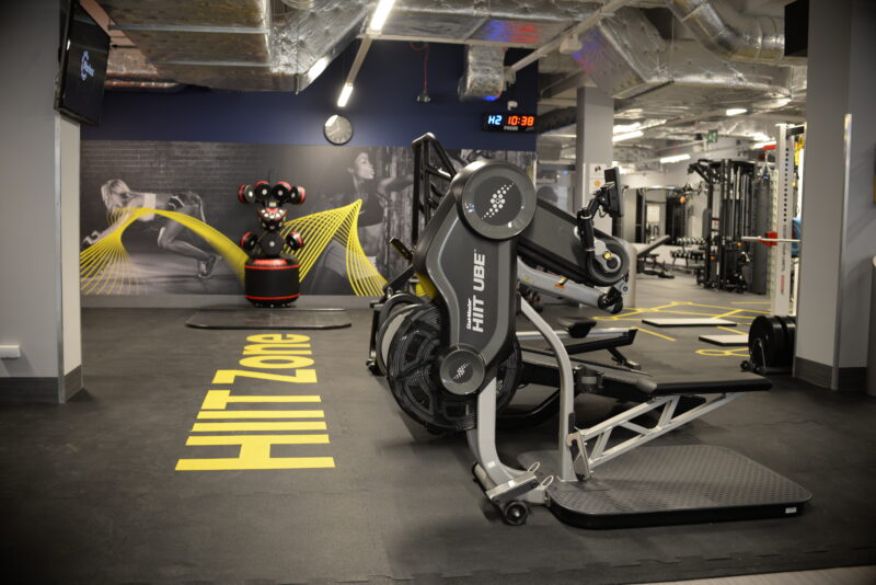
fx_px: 852
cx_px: 438
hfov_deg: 54.4
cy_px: 292
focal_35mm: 35
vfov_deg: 37.9
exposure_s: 1/13
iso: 250
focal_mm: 35
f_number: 3.5
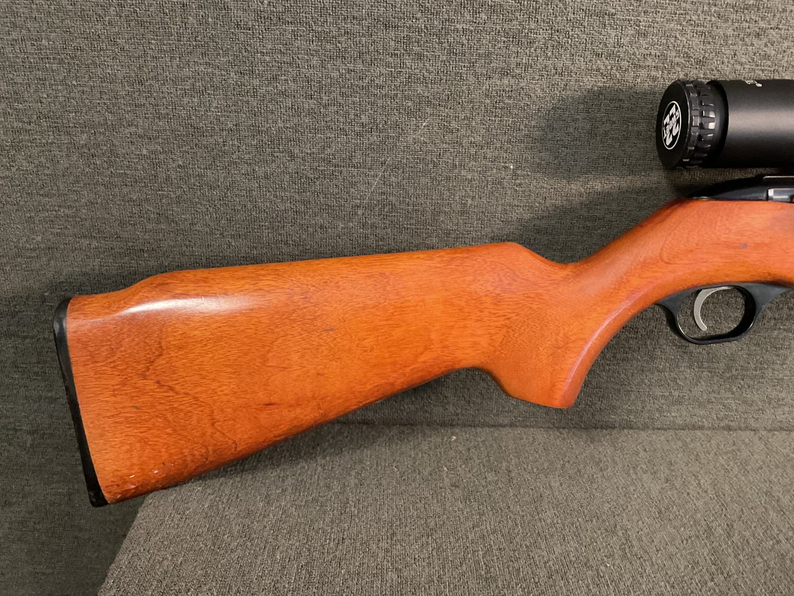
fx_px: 665
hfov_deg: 61.7
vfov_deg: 48.2
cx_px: 397
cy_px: 298
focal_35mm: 29
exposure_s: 1/30
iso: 500
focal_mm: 3
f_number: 1.8
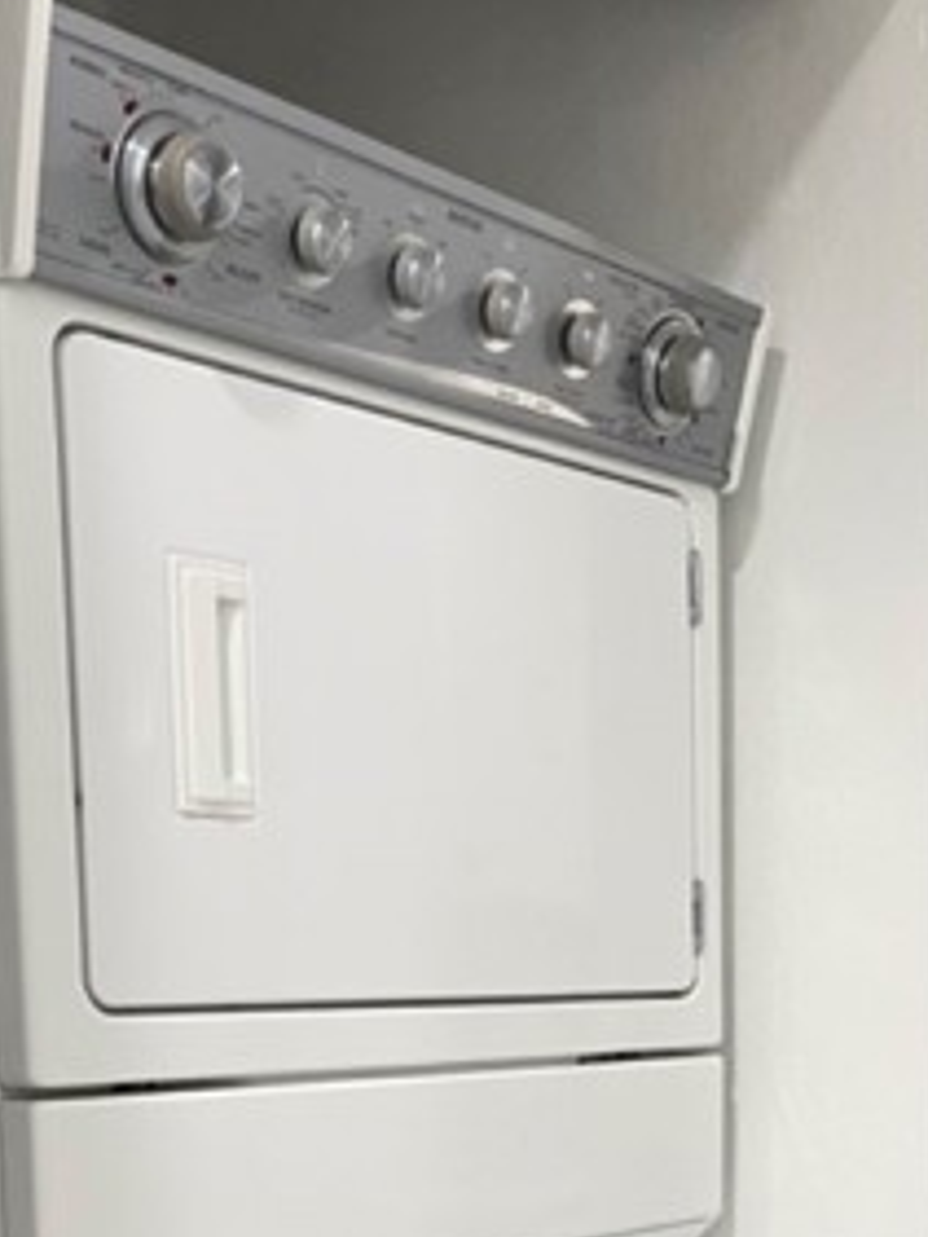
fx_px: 2036
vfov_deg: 31.6
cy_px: 1193
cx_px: 598
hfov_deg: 25.6
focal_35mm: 57
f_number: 1.6
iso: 200
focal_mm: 5.1
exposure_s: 1/60
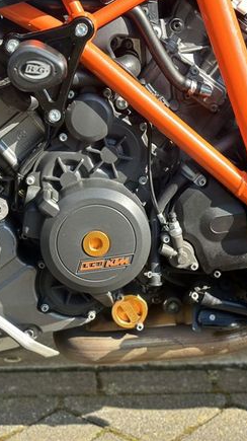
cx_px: 100
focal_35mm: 77
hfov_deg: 15.6
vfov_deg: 27.5
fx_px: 898
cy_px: 199
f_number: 1.78
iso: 80
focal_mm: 6.86
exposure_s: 1/773
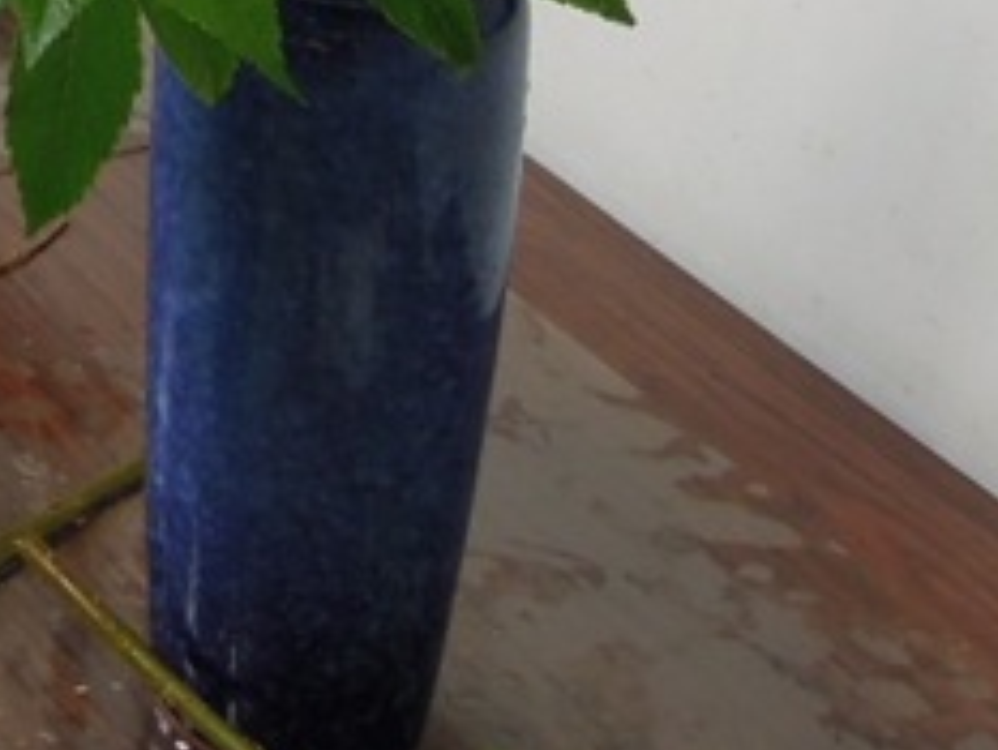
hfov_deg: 16.0
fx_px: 2971
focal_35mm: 103
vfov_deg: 12.6
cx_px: -827
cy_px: -746
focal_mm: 4.3
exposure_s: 1/30
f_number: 2.8
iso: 180
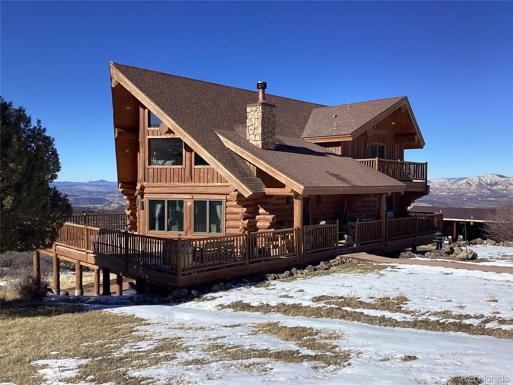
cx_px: 256
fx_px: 459
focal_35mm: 31
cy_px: 192
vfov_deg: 45.4
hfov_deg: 58.4
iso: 25
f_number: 2.4
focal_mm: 3.3
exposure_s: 1/1664
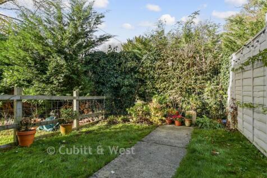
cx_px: 134
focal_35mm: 19
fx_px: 141
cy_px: 89
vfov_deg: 64.5
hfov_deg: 86.9
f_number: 8
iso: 160
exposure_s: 1/60
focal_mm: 13
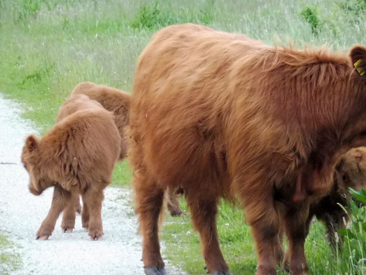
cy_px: 146
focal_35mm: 418
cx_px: 244
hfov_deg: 4.7
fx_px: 4420
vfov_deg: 3.6
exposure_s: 1/30
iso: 800
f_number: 5.9
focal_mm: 55.7
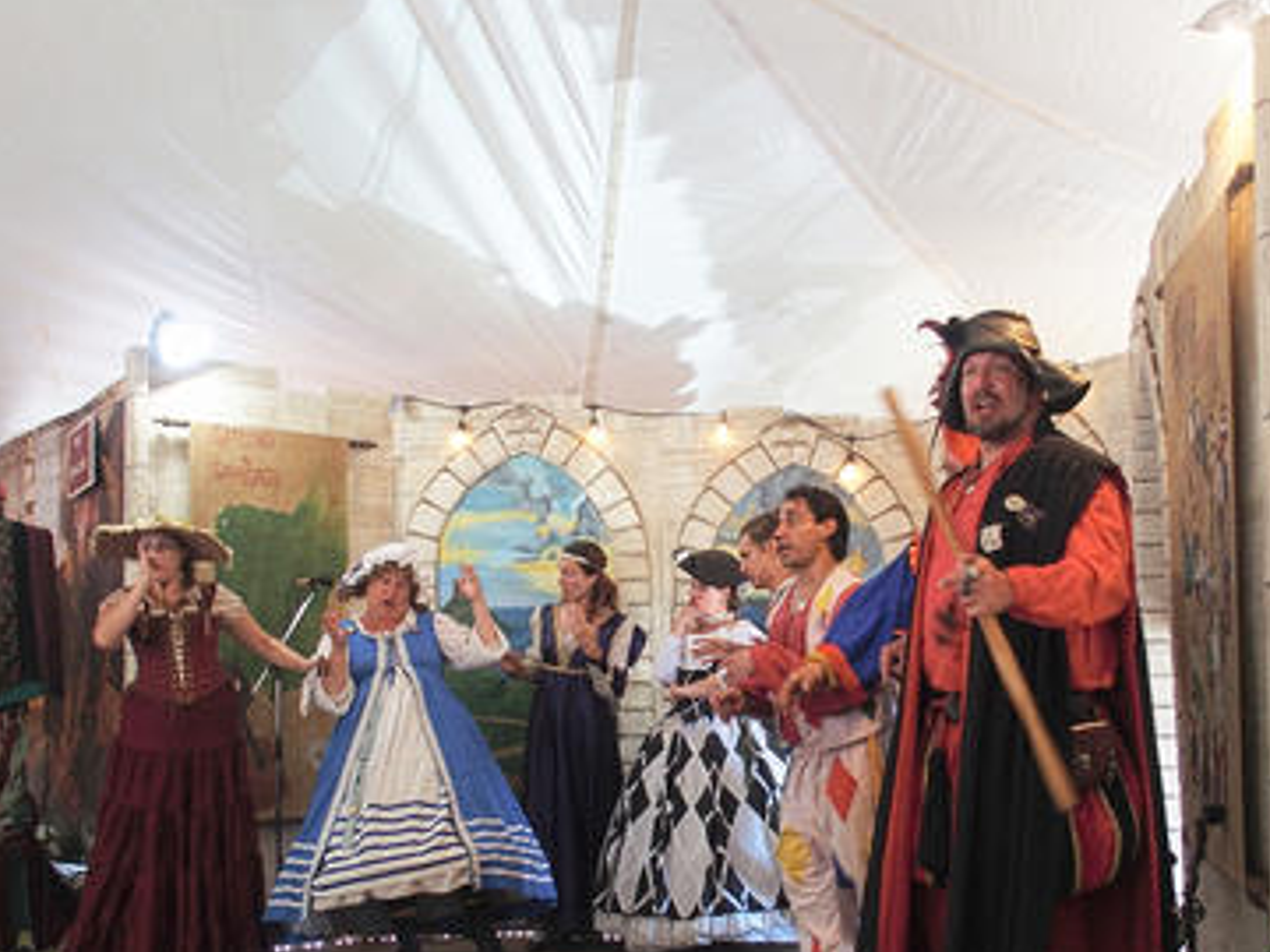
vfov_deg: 40.5
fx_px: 1284
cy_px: 582
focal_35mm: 35
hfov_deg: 52.6
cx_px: 617
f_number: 2.8
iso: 200
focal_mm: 6
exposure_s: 1/40
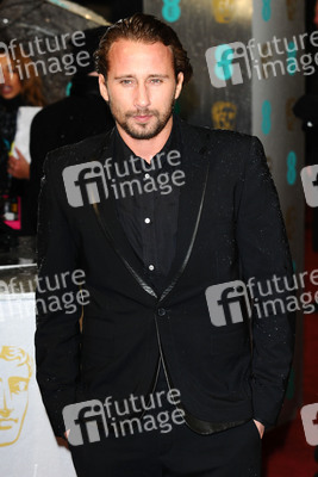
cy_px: 238
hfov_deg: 11.4
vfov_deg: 17.1
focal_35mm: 120
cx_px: 159
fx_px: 1589
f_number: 4
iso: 320
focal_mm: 80
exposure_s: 1/200
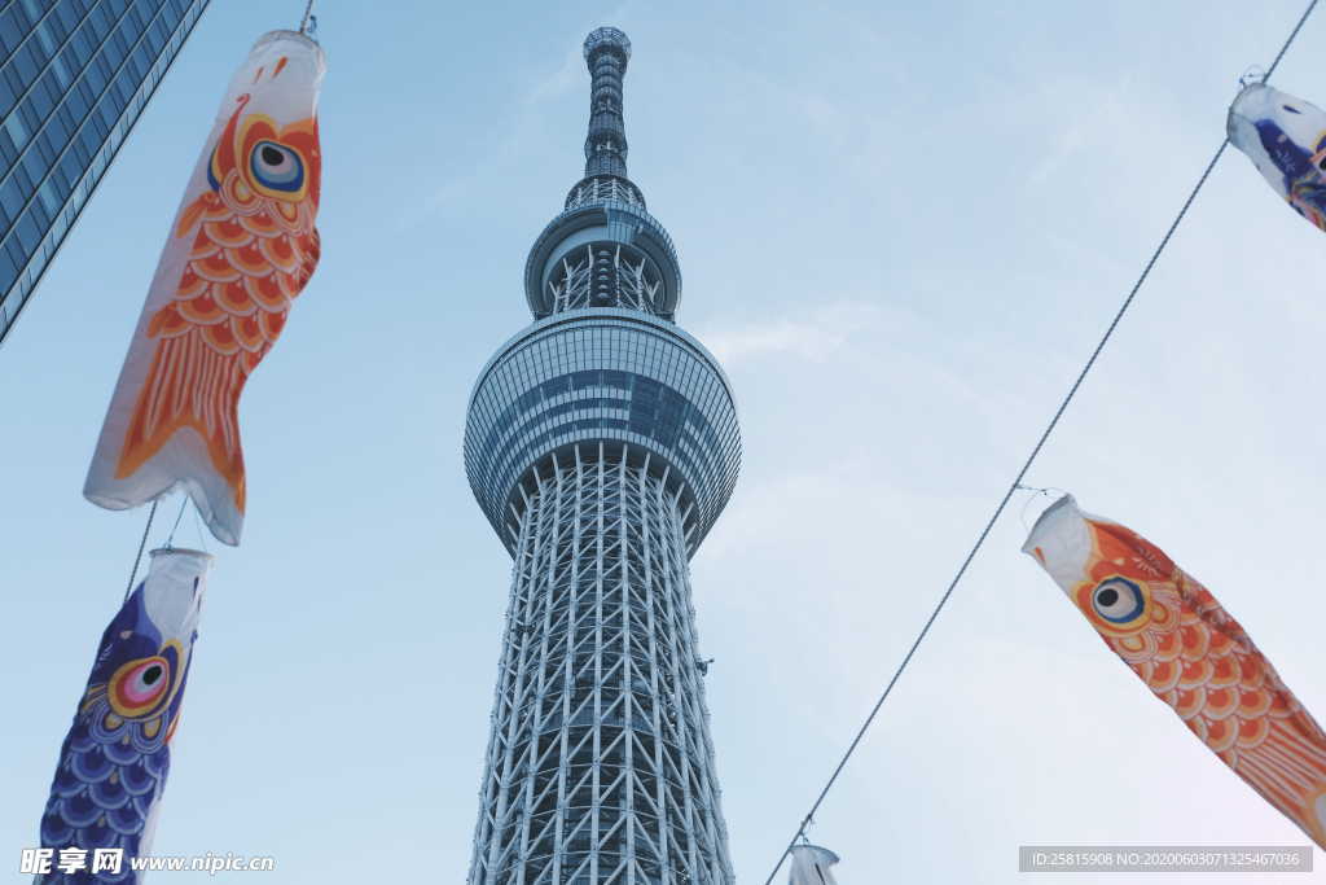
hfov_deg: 37.5
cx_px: 663
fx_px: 1952
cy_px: 442
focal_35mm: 53
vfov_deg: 25.5
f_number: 7.1
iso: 200
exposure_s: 1/210
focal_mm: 35
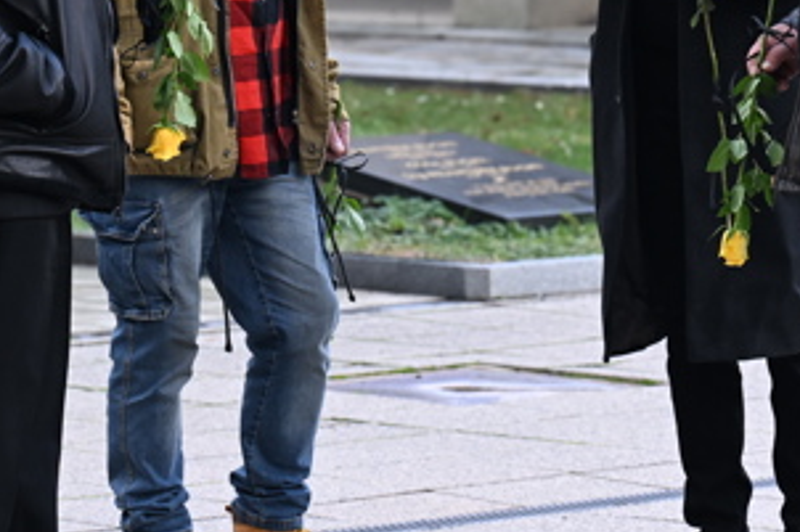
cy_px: 106
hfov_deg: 7.2
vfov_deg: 4.8
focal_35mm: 286
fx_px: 6352
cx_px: 503
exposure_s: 1/640
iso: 1250
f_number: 5
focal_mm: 125
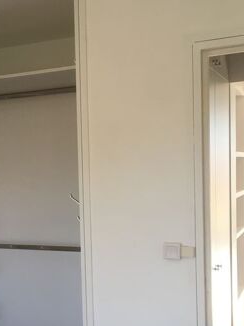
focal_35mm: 57
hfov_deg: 24.8
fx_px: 536
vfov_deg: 33.6
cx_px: 20
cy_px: 208
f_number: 2.2
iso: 25
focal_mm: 4.15
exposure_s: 1/33
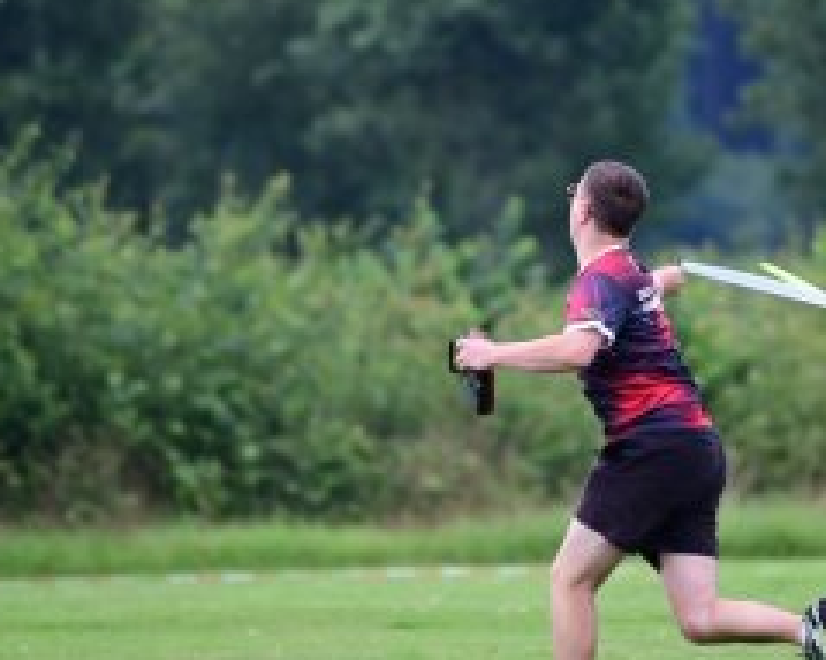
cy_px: 328
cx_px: 527
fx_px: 19085
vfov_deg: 2.0
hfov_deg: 2.5
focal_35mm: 781
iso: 1000
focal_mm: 400
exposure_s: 1/1250
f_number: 6.3
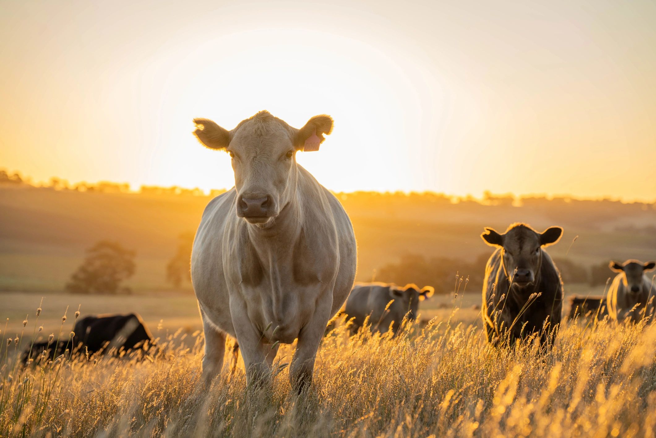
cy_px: 219
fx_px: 1786
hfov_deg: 20.8
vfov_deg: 14.0
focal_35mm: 98
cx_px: 328
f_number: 4
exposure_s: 1/200
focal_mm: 98
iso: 100
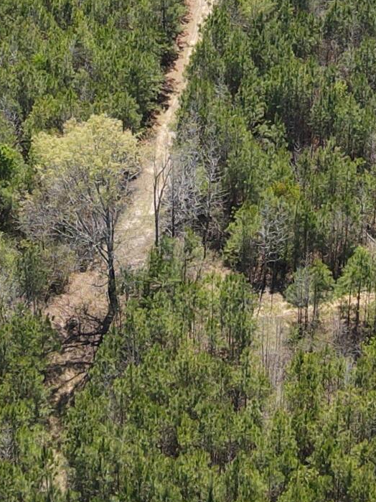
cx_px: 205
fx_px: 1492
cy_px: -106
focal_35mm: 103
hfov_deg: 14.4
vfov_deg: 18.1
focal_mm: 4.5
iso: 110
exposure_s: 1/320
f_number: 2.8
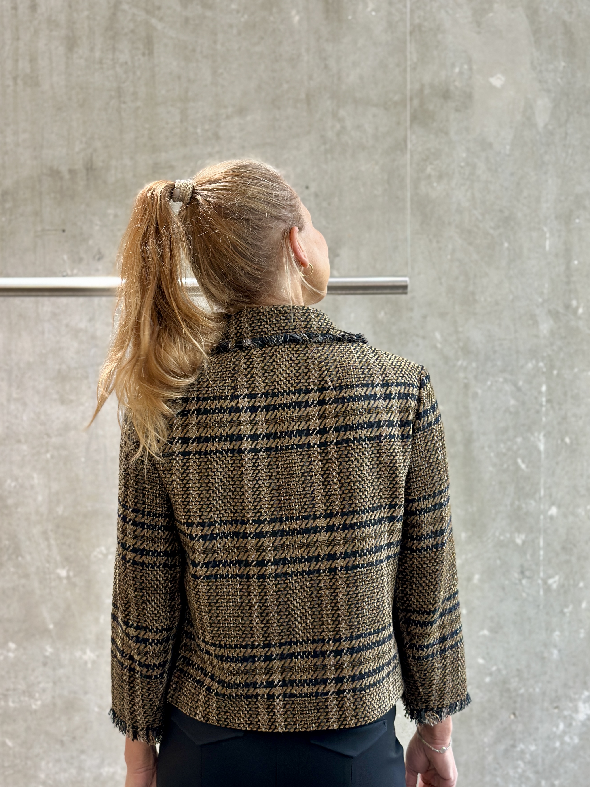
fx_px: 1250
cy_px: 449
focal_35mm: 55
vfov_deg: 34.9
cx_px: 279
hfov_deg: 26.6
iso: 125
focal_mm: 6.86
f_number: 1.78
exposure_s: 1/50
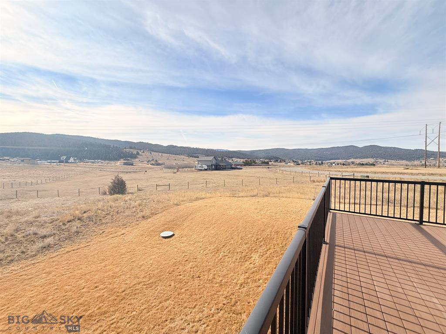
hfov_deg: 102.1
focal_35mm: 14
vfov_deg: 85.7
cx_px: 223
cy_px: 167
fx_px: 180
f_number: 2.2
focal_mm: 2.22
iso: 50
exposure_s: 1/3289
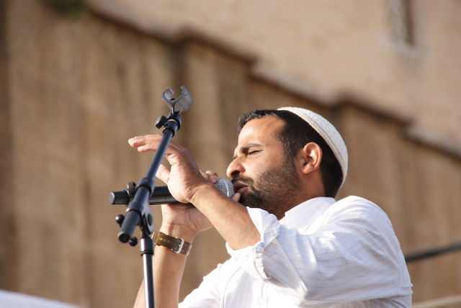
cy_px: 154
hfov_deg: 6.9
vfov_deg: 4.6
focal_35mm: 300
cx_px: 230
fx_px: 3845
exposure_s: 1/320
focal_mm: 200
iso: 250
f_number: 6.3
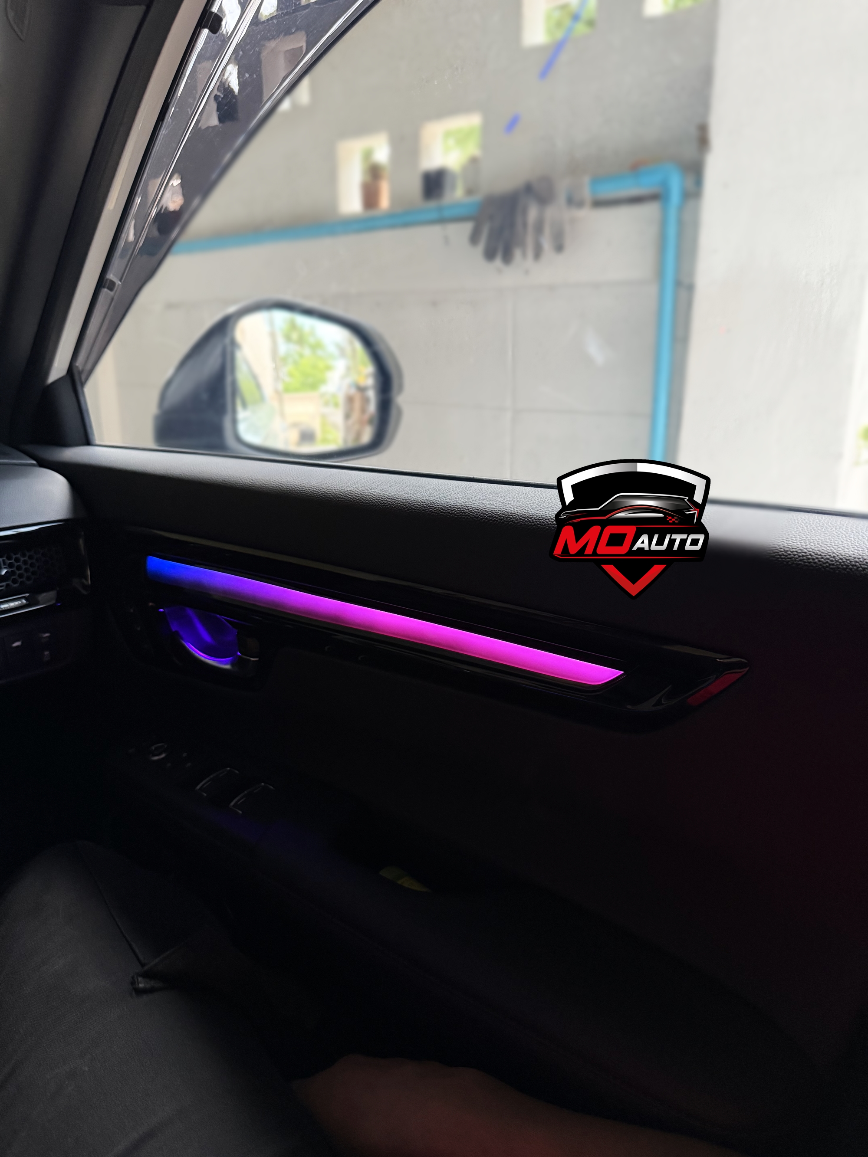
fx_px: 802
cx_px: 434
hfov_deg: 56.8
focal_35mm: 24
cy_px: 578
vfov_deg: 71.6
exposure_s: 1/60
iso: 500
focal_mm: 6.76
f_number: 1.78
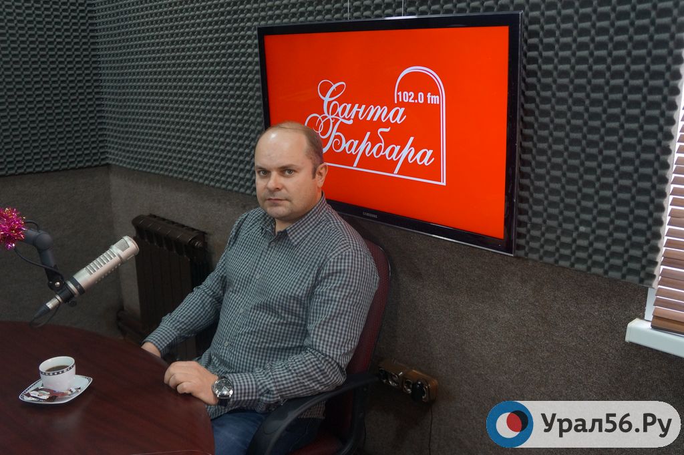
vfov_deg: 41.6
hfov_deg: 59.5
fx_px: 598
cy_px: 228
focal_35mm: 32
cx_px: 342
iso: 1250
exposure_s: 1/160
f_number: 4
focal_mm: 21
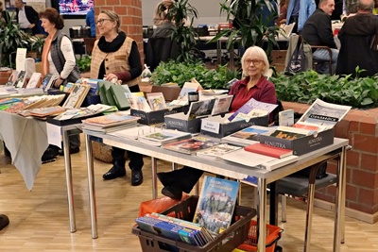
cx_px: 189
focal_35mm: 31
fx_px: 326
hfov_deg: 60.3
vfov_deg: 42.4
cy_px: 126
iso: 6400
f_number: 5.6
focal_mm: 20.5
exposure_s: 1/125
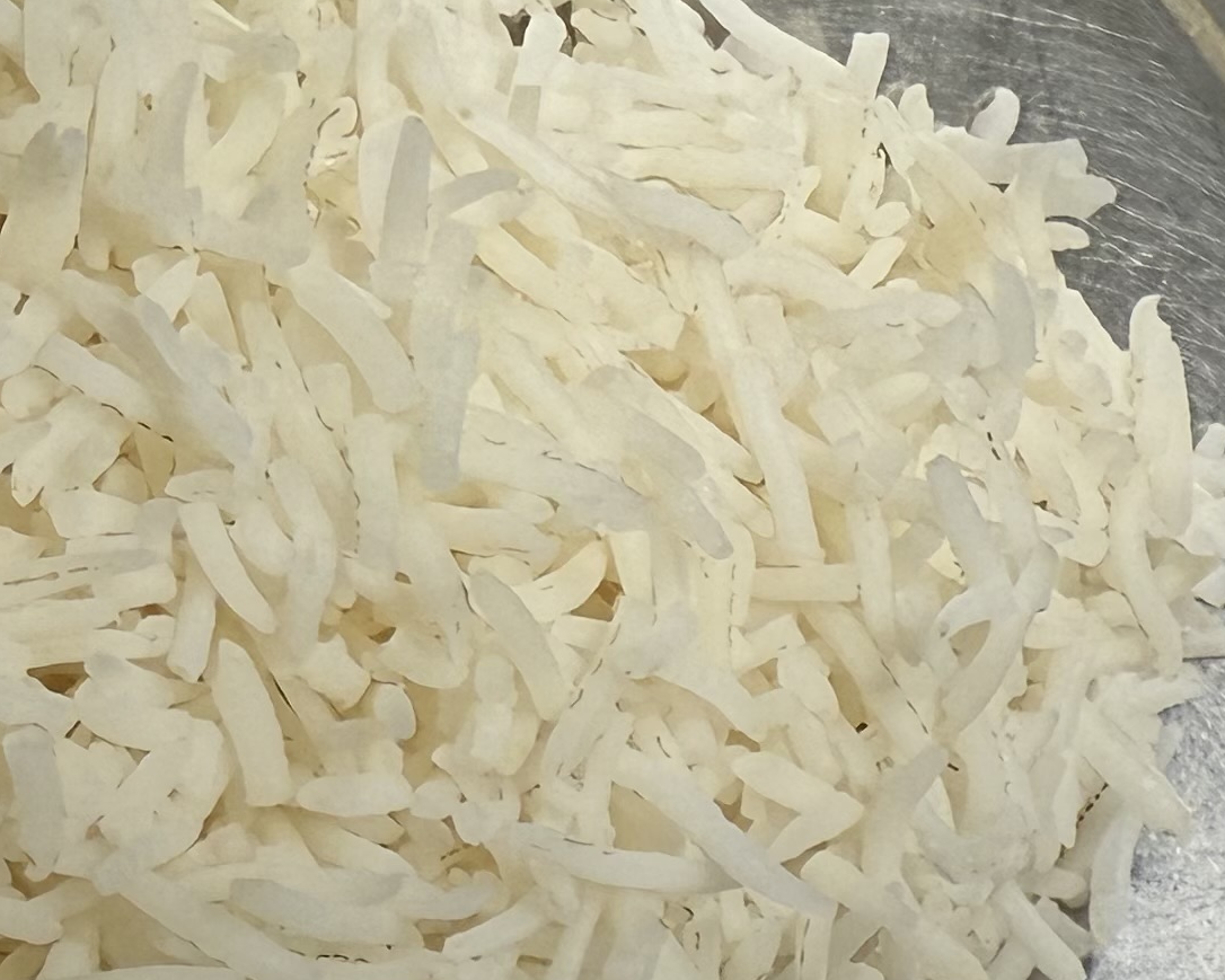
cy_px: 639
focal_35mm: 87
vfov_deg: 17.6
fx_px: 3154
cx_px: -422
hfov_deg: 20.0
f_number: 2.2
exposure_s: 1/100
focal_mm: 2.22
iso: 100
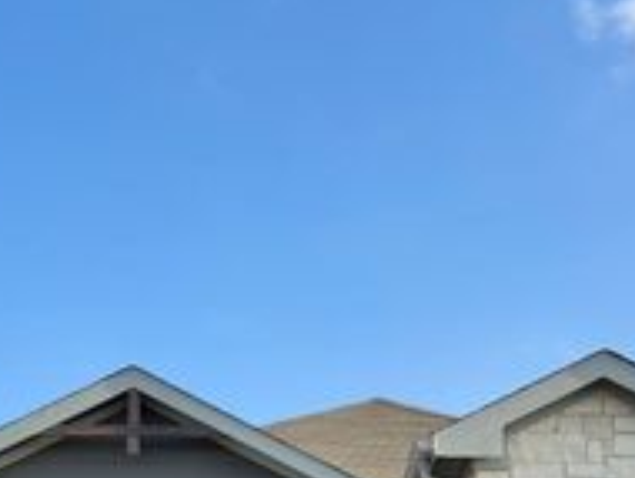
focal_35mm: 63
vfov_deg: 21.8
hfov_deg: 30.7
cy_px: 560
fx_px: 1157
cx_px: 358
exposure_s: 1/3247
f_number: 1.78
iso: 80
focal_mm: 6.76
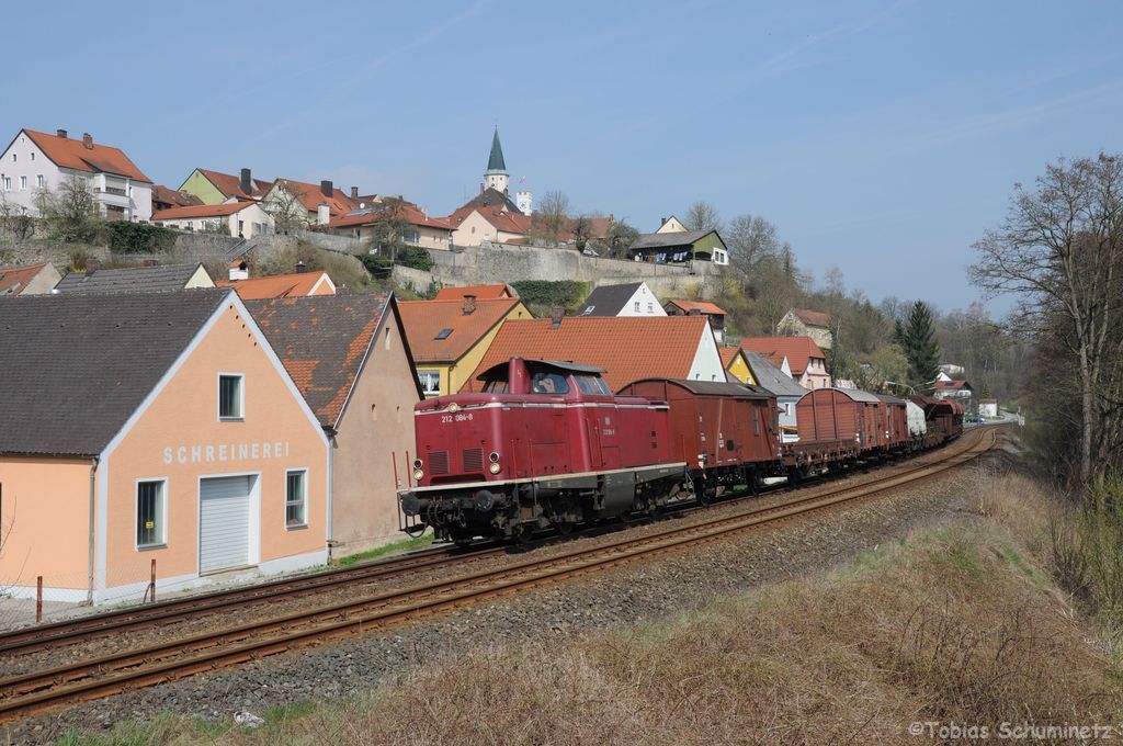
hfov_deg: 46.5
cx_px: 562
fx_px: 1308
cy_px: 373
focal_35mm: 42
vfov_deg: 31.8
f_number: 9
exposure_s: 1/500
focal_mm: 28
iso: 200
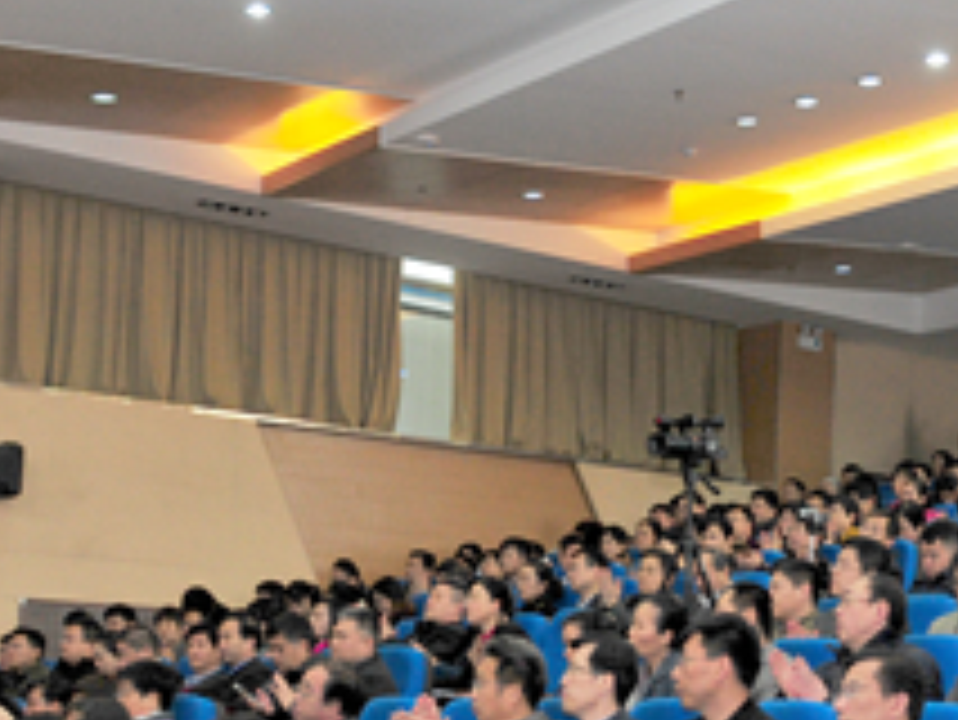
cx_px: 958
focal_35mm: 65
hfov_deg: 28.0
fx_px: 1800
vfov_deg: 21.5
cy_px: 792
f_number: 4
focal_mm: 24
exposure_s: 1/125
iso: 800
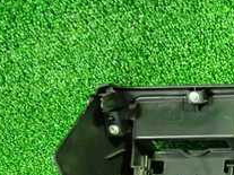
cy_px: 211
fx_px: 588
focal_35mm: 87
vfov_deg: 16.3
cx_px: 326
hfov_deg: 20.1
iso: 800
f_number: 2.3
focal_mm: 5.4
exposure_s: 1/15
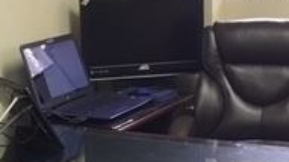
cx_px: 73
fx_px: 811
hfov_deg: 20.0
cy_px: 98
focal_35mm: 106
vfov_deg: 11.4
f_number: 2.2
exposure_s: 1/15
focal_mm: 4.15
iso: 64
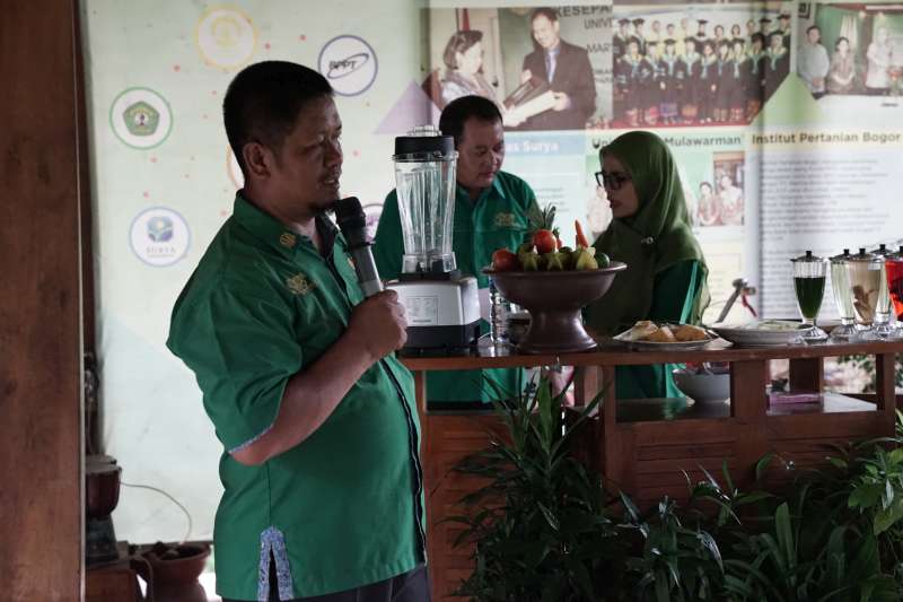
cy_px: 301
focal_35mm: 70
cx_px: 452
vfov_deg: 19.4
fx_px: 1755
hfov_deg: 28.8
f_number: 4
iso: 5000
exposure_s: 1/125
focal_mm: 70
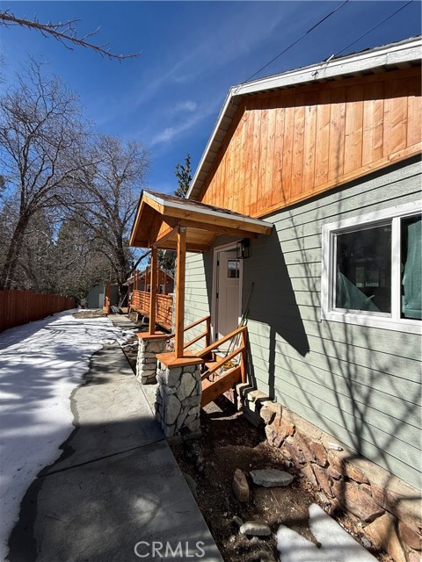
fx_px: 228
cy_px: 281
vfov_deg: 102.1
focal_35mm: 14
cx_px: 211
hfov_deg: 85.7
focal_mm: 2.22
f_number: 2.2
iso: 50
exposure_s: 1/2092
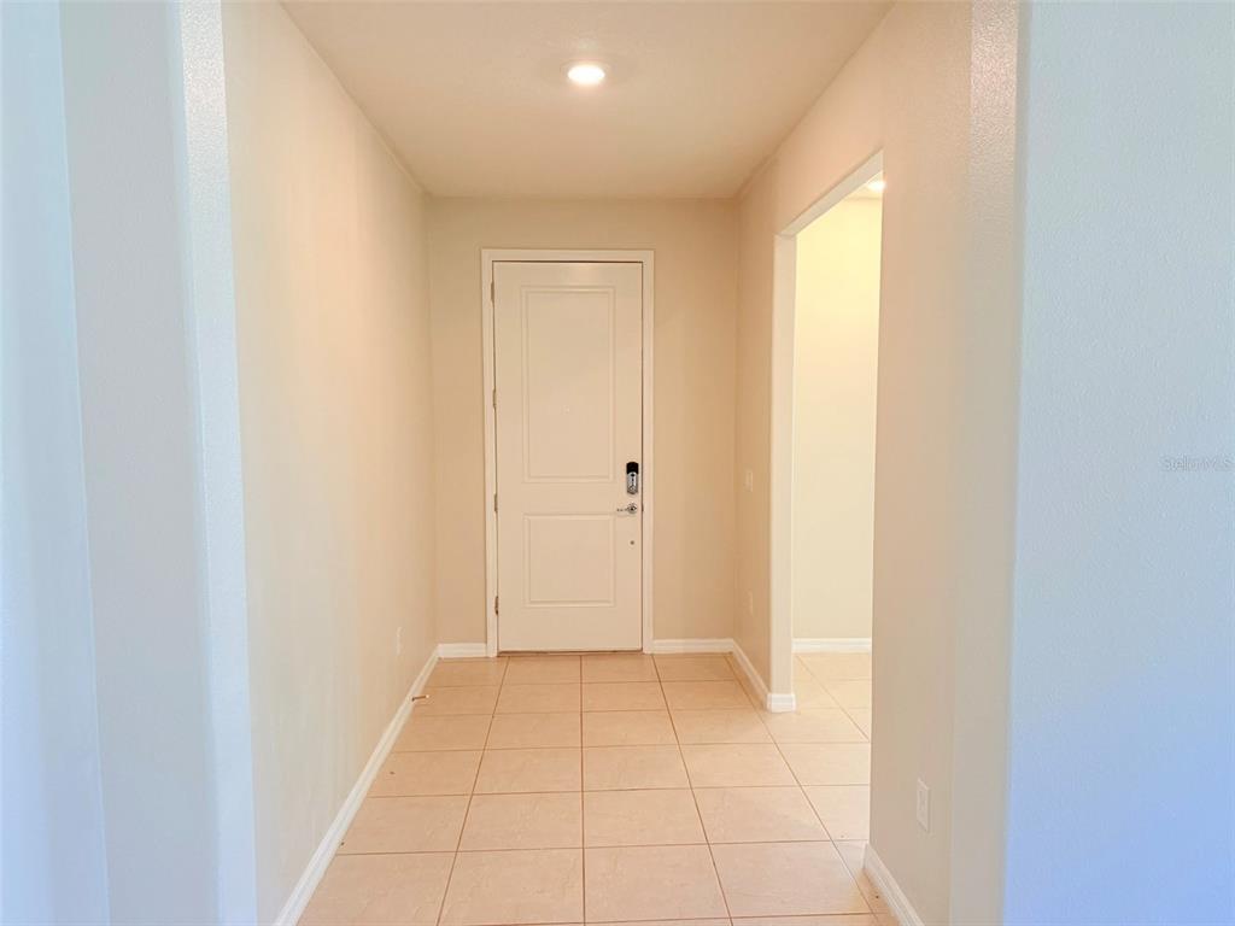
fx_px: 856
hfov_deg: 71.6
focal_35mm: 24
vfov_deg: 56.8
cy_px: 463
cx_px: 618
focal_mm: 6.76
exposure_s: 1/150
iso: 200
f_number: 1.78
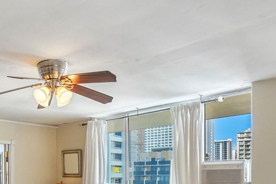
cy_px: 179
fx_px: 314
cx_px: 45
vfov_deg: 30.6
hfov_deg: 44.4
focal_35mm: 41
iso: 250
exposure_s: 1/1000
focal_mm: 7
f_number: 4
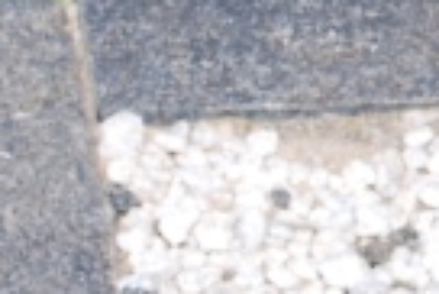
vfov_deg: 2.6
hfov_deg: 3.8
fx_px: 6336
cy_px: -506
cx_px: 1462
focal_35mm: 519
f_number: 8
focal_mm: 46
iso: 100
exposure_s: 1/250
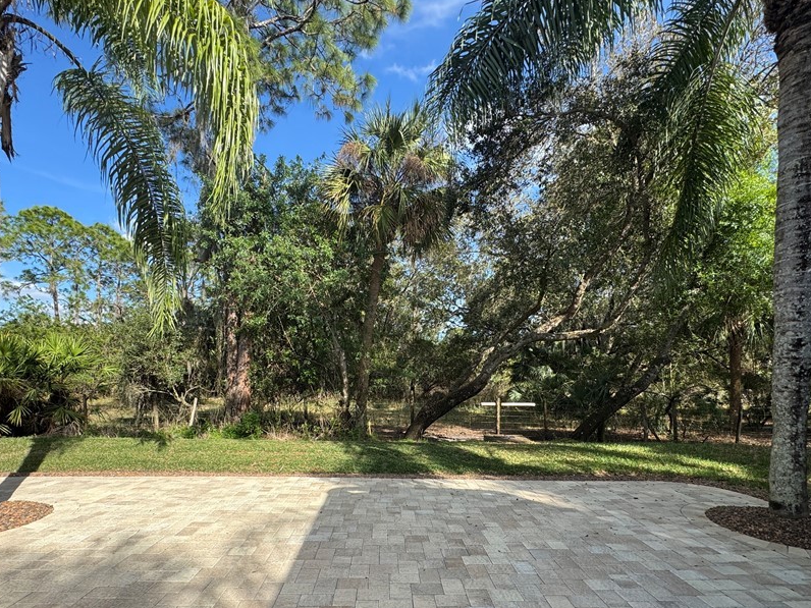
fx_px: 422
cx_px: 393
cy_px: 385
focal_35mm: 18
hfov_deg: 87.7
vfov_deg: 70.3
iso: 50
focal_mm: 2.22
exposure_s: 1/625
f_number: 2.2
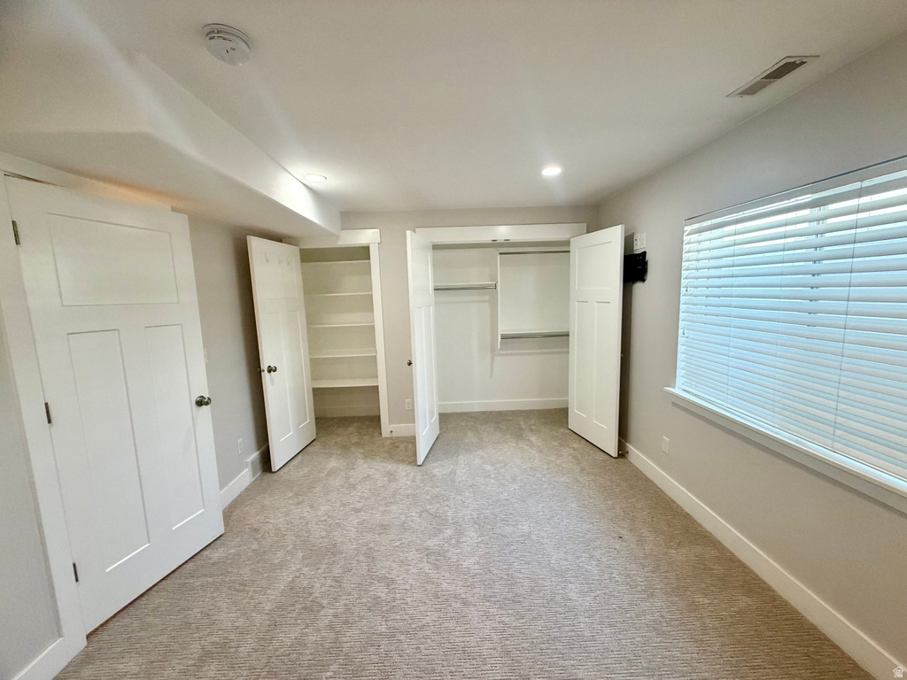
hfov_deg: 102.1
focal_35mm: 14
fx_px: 367
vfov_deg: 85.7
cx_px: 454
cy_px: 340
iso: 250
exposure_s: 1/120
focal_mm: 2.22
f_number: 2.2
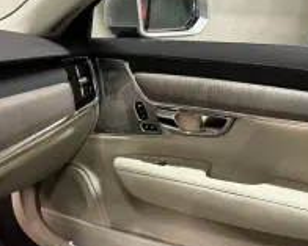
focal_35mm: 43
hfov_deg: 40.8
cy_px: 180
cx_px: 55
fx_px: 392
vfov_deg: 34.3
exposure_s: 1/33
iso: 800
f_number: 1.78
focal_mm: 6.76
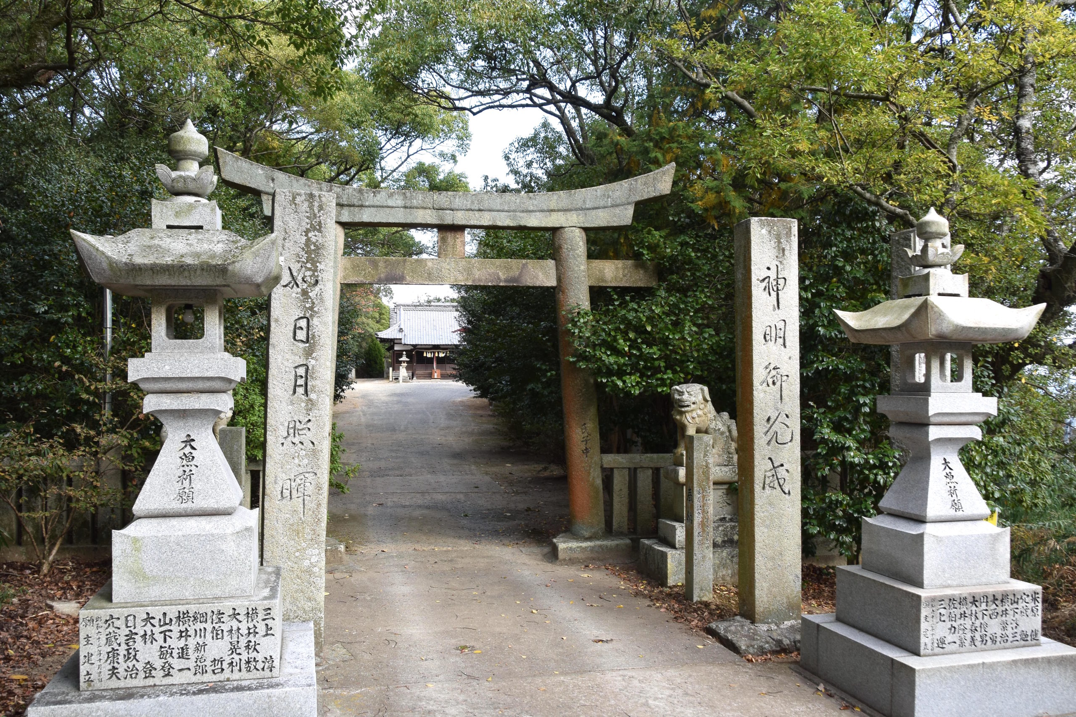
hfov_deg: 61.9
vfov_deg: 43.6
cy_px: 358
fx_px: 897
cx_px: 538
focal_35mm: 30
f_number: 11
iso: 280
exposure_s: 1/60
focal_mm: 20
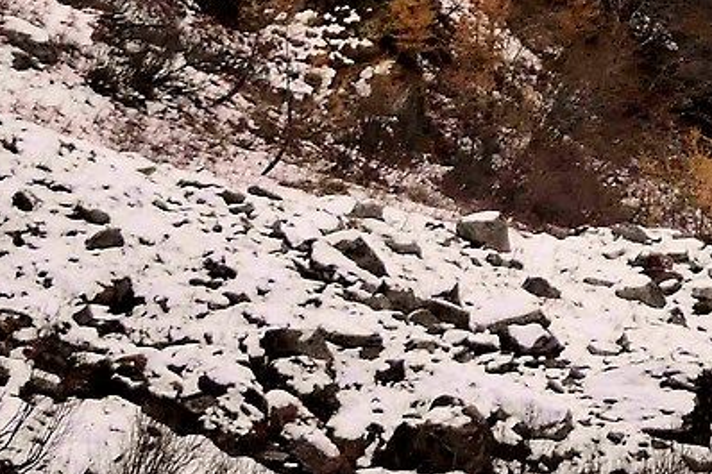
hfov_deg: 9.7
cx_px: 1640
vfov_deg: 6.7
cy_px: -835
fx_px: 3756
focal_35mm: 190
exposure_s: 1/200
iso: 400
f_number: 8
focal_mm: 21
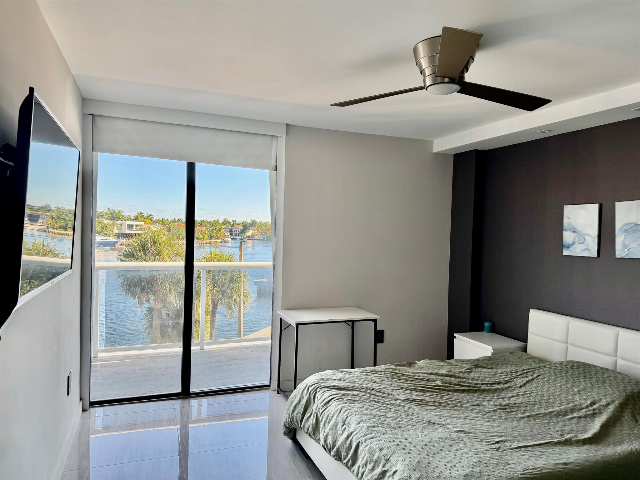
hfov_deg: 71.6
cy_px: 240
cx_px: 320
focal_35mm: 24
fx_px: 444
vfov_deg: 56.8
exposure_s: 1/401
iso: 100
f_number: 1.78
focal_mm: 6.76
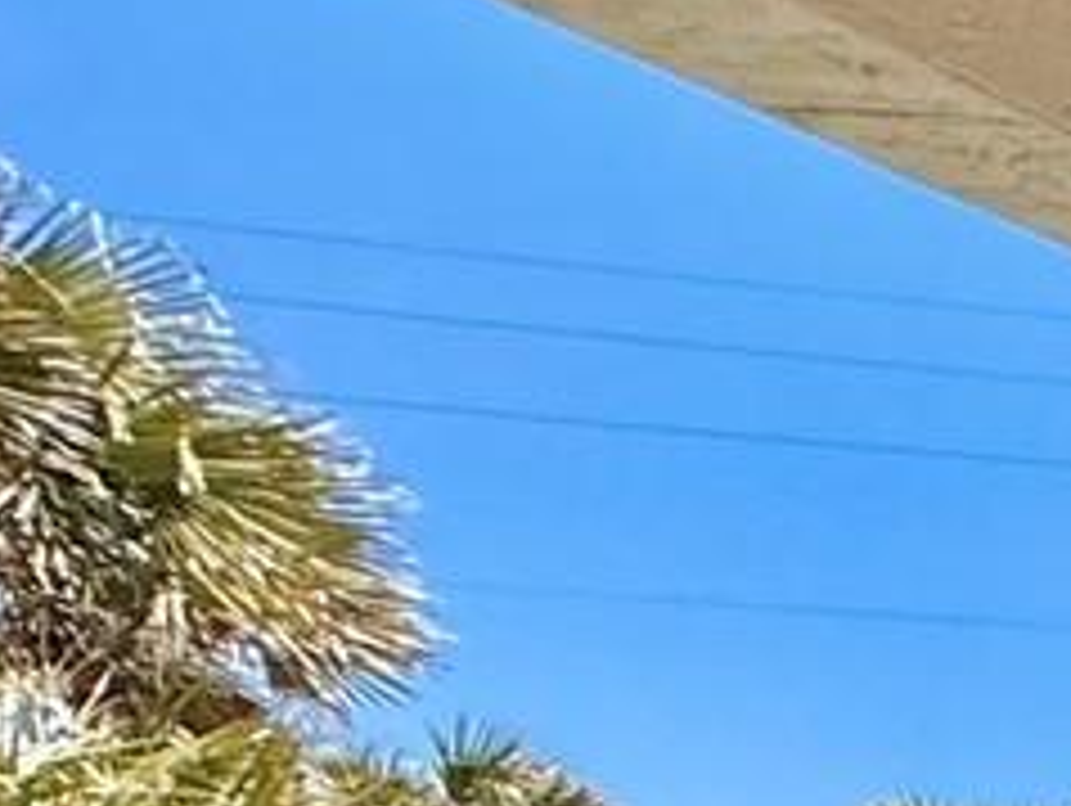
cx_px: 3555
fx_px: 2911
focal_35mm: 94
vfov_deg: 14.1
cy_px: 1432
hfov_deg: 10.2
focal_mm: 2.22
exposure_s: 1/2410
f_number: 2.2
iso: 50
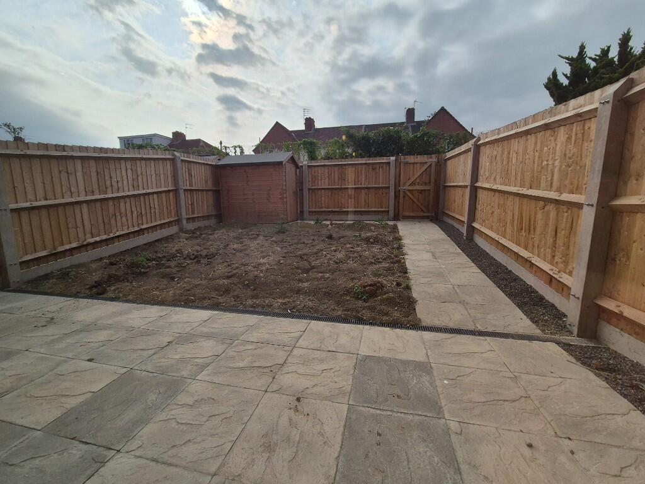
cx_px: 322
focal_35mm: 13
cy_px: 242
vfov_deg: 89.9
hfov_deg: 106.2
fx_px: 242
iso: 50
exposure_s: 1/4096
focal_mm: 2.2
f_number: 2.2
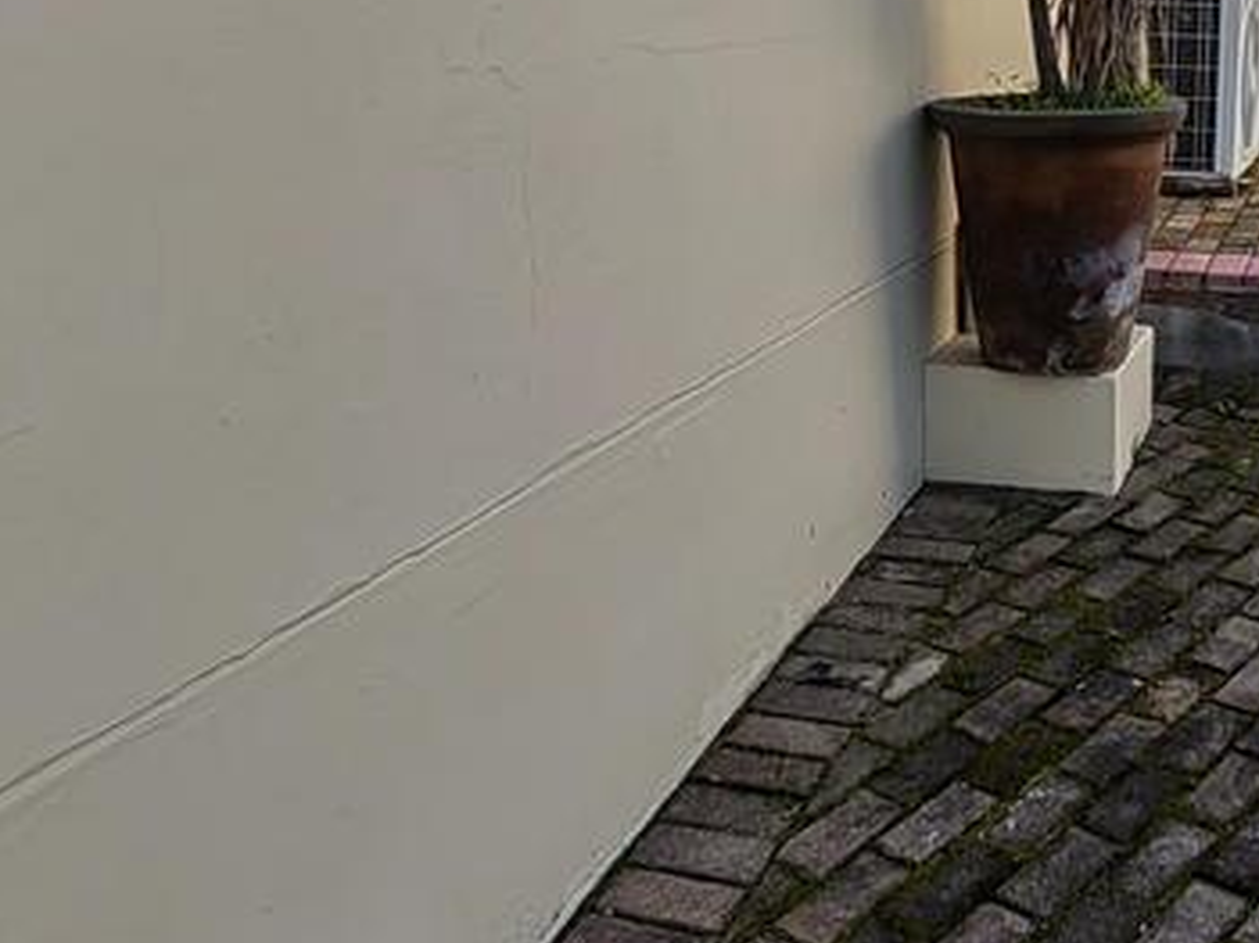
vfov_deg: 33.8
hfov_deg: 43.5
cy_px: 158
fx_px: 1491
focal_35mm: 41
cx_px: 1019
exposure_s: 1/954
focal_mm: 1.68
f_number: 2.2
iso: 50
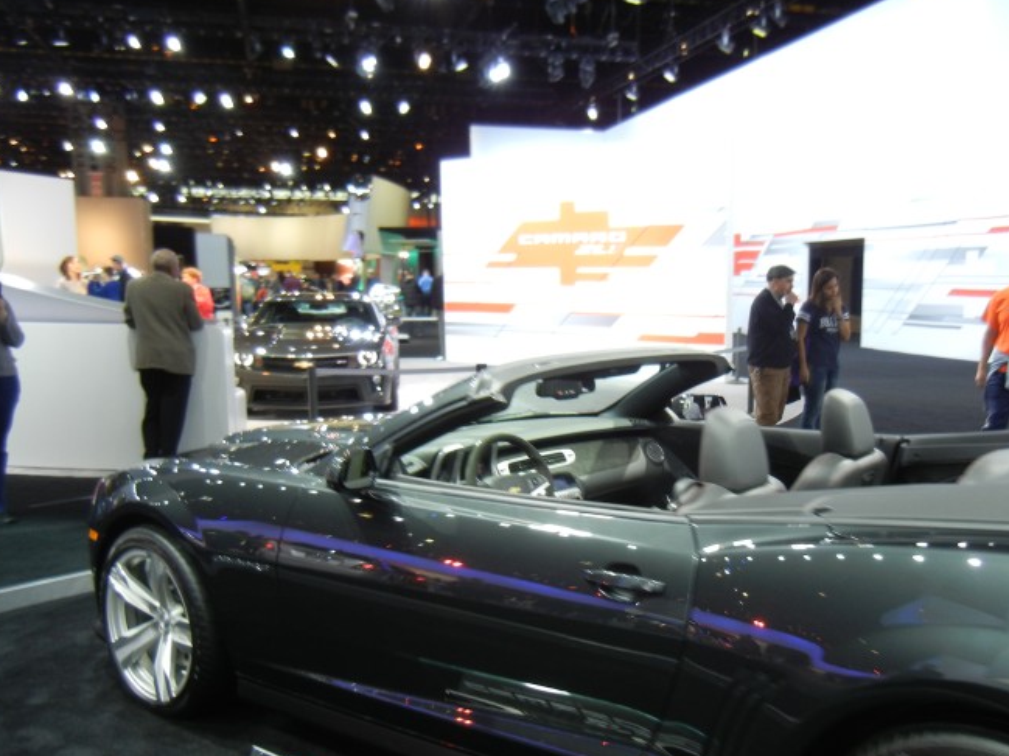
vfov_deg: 38.5
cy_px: 443
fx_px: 1078
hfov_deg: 49.9
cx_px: 600
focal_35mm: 37
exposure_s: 1/30
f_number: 3.5
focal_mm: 5.4
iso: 200
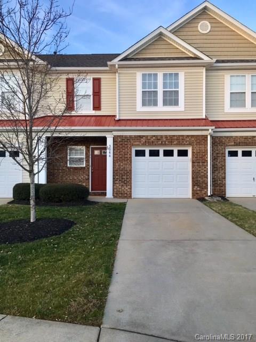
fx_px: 286
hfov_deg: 48.2
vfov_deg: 61.7
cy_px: 171
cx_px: 128
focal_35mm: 29
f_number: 2.2
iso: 40
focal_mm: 4.15
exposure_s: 1/120
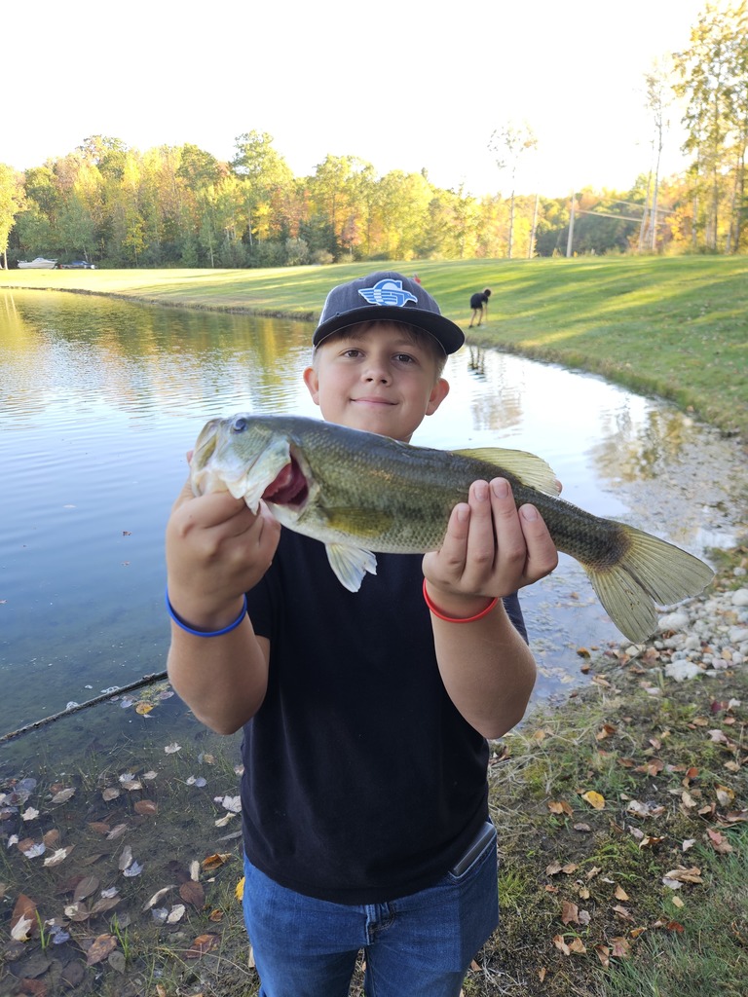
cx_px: 374
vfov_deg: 73.9
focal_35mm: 23
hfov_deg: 58.9
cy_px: 498
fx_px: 663
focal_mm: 5.4
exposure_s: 1/120
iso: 32
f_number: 1.8
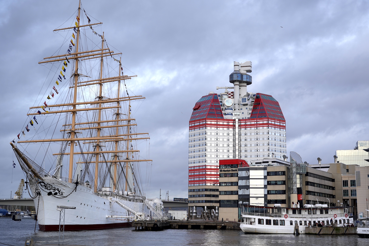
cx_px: 184
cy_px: 123
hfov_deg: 44.5
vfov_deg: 30.5
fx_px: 451
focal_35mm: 44
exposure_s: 1/500
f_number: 4
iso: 100
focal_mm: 44
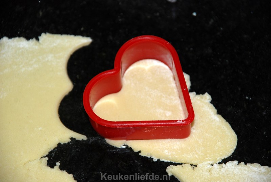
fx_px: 1527
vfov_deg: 6.8
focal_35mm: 202
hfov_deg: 10.1
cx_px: 136
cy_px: 91
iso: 200
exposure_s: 1/60
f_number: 5.6
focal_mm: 135
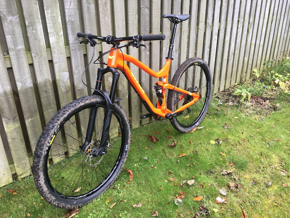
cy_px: 109
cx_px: 145
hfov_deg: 61.7
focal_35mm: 29
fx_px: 243
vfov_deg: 48.2
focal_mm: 4.15
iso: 25
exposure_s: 1/50
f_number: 2.2
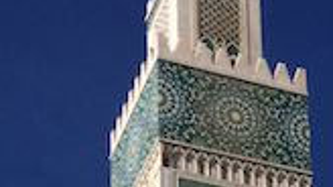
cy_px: 628
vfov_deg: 7.3
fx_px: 1227
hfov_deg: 15.4
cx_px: 238
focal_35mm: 139
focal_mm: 4.15
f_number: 2.2
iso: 40
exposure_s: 1/5128
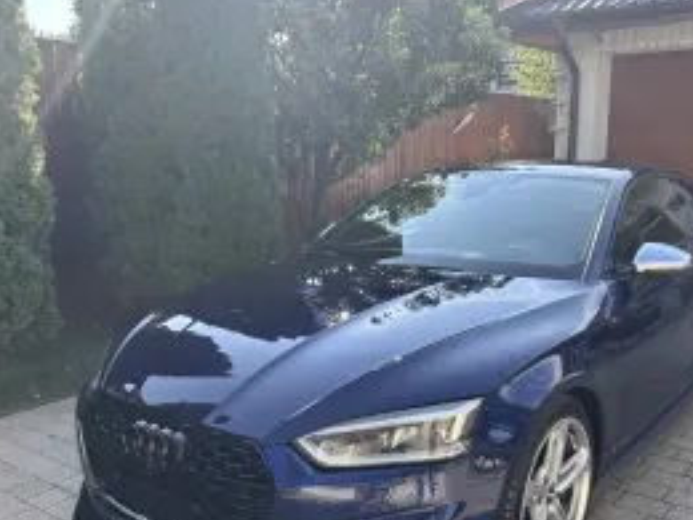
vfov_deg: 39.5
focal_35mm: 36
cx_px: 413
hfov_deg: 51.0
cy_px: 304
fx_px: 721
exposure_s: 1/775
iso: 50
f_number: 1.6
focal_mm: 5.96
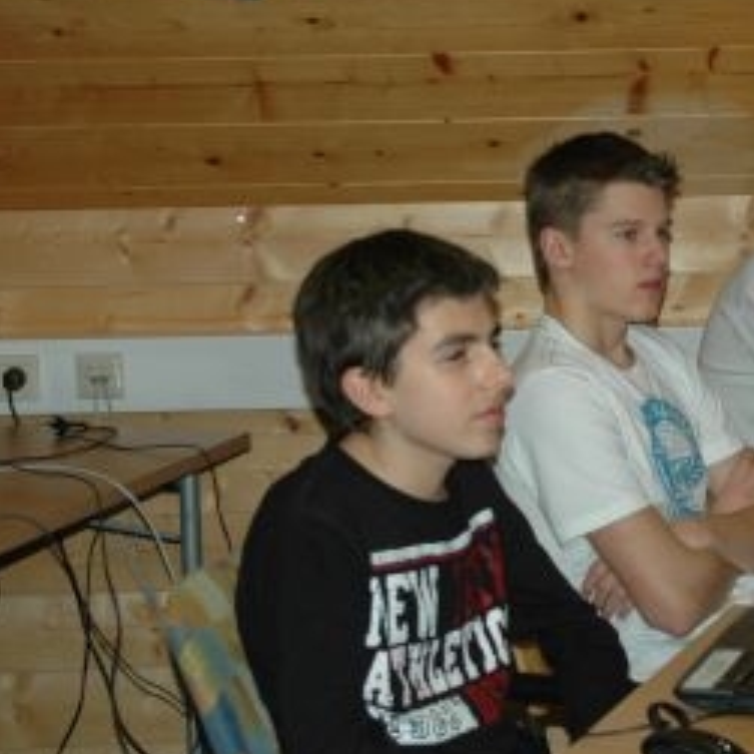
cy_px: 312
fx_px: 2341
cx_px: 622
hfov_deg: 18.1
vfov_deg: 18.3
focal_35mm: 95
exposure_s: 1/60
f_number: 4.5
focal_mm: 34
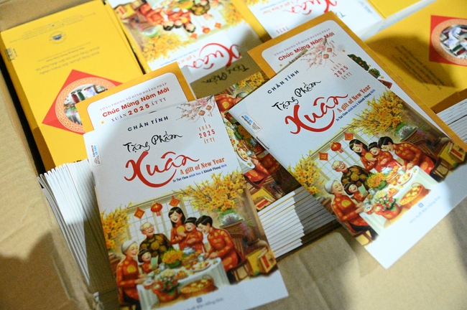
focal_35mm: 44
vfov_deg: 30.5
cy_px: 155
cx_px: 234
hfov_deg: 44.5
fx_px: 570
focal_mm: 44
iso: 40000
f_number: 4.5
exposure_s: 1/250
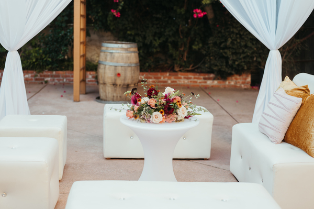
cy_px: 104
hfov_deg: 39.6
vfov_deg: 26.9
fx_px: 436
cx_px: 157
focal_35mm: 50
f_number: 2.5
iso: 250
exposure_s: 1/400
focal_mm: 50
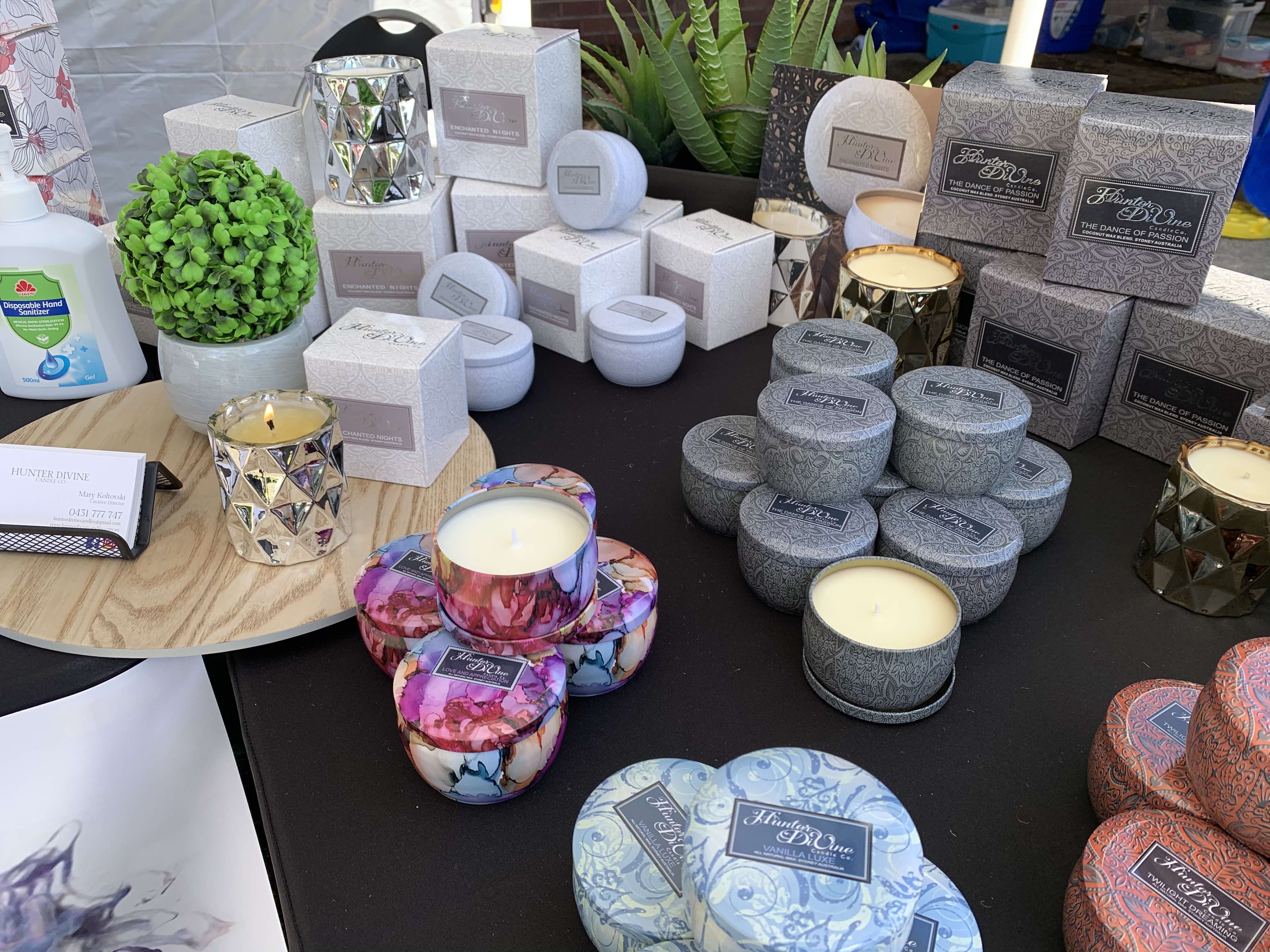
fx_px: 954
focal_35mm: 26
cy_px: 476
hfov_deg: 67.3
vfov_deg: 53.1
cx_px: 635
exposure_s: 1/389
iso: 25
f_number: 1.8
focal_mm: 4.25
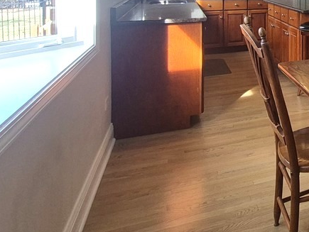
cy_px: -23
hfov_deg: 32.6
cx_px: 403
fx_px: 384
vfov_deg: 30.2
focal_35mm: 43
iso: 50
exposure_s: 1/180
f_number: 2.2
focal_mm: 1.74
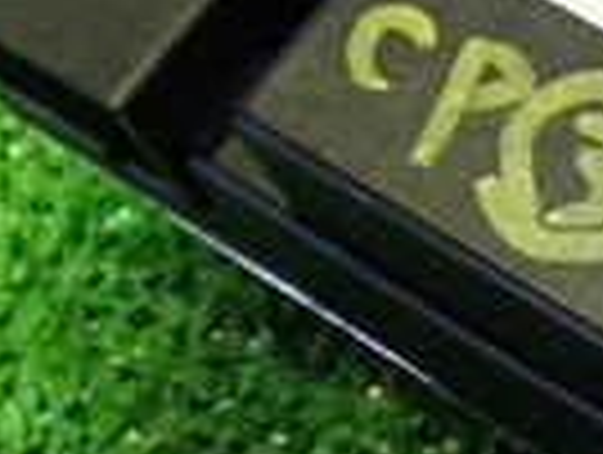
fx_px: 2495
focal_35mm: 143
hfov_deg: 13.3
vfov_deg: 10.3
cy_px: -45
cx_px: 801
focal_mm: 5.79
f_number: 2.4
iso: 800
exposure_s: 1/30
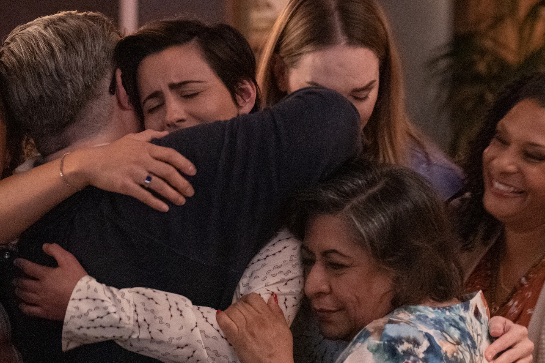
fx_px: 2468
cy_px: 340
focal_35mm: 163
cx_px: 213
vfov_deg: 8.4
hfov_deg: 12.6
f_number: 2.8
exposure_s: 1/60
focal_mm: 70
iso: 10000
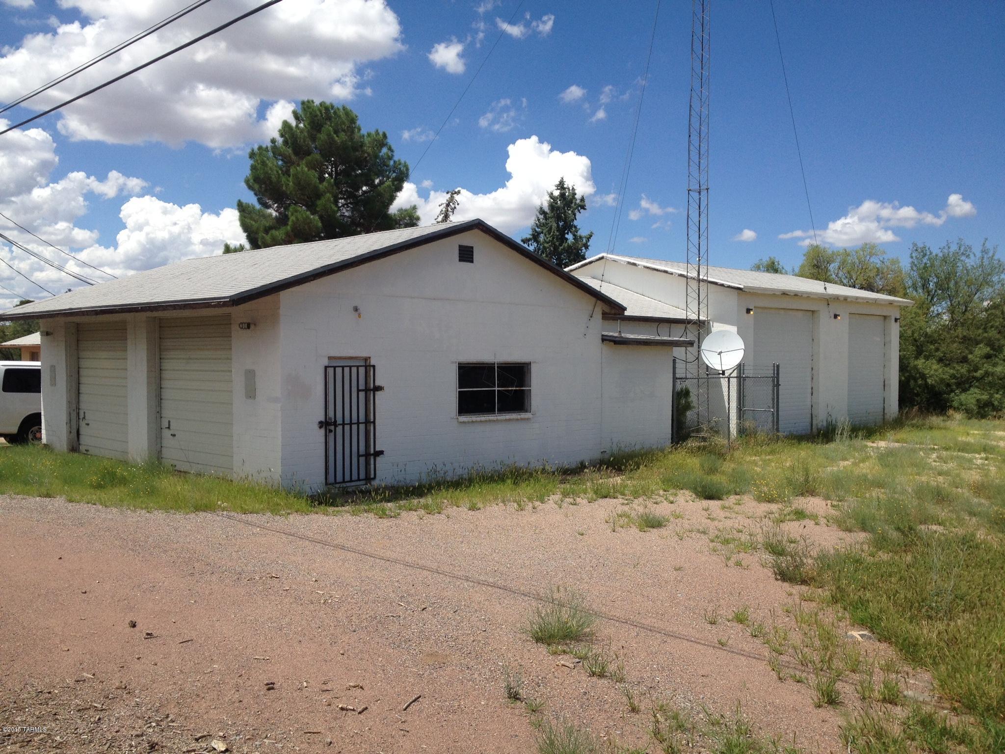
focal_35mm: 35
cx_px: 502
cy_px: 377
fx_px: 1016
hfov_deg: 52.6
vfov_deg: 40.7
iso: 50
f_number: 2.4
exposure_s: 1/2513
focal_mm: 4.28
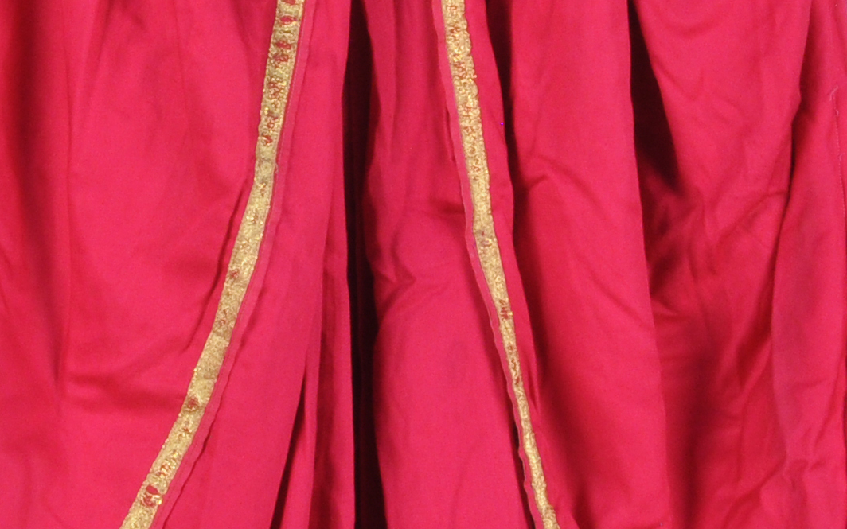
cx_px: 328
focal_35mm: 160
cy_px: 123
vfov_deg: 8.2
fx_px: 3693
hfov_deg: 13.1
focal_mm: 26
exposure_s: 1/5
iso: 400
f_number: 16
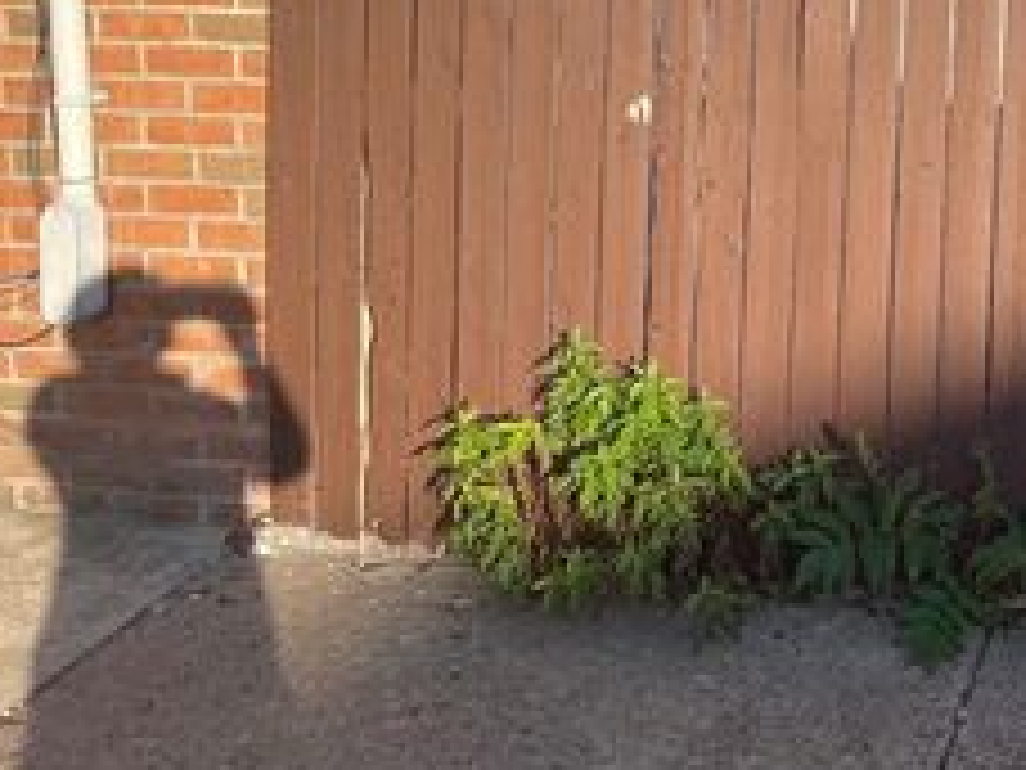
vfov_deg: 24.9
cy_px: 70
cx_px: 1022
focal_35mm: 57
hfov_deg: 31.3
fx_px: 1689
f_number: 1.6
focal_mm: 4.2
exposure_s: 1/1715
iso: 32
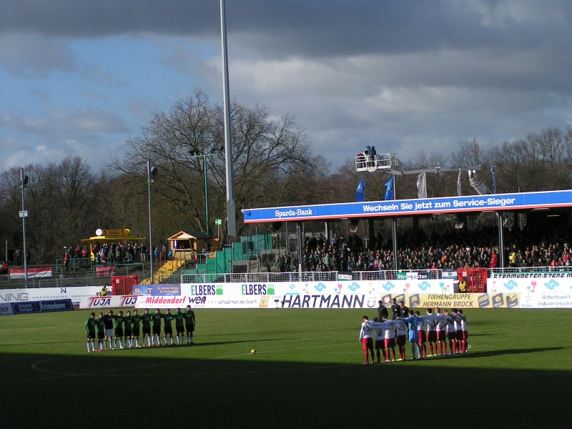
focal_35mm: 99
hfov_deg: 19.8
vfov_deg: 14.9
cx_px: 286
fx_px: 1636
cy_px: 214
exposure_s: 1/1000
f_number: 3.5
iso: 50
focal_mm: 15.2
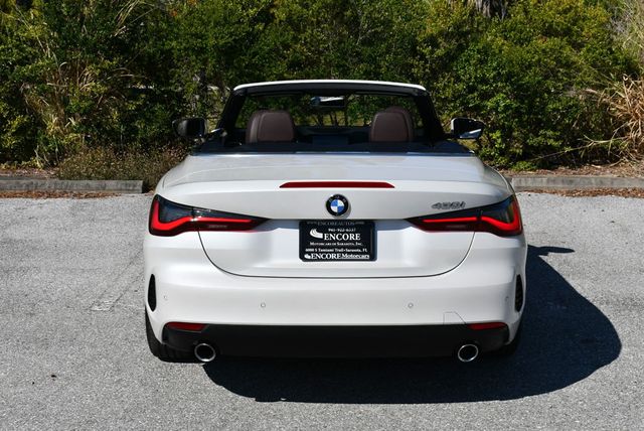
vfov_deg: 23.4
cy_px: 216
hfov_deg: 34.5
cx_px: 322
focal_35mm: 58
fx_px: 1038
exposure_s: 1/400
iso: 100
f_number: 10
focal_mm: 29
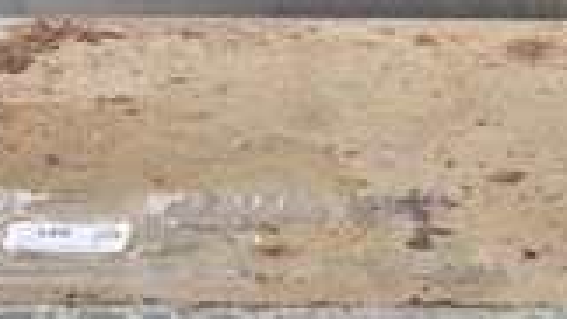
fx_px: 1533
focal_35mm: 102
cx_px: 308
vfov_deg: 11.6
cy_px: 379
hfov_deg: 20.9
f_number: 8
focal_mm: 22
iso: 100
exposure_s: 1/500
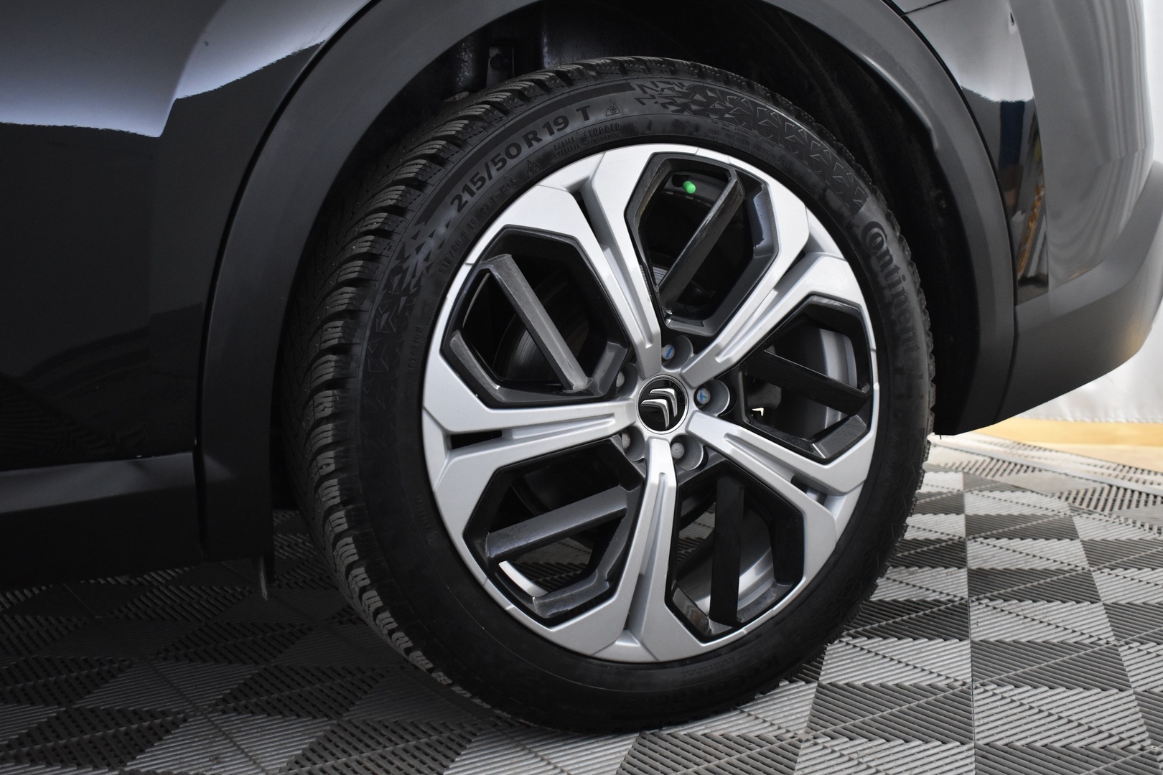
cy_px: 388
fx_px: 1454
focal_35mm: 45
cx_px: 582
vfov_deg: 29.9
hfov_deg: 43.6
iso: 1800
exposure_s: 1/50
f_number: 4.2
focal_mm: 30
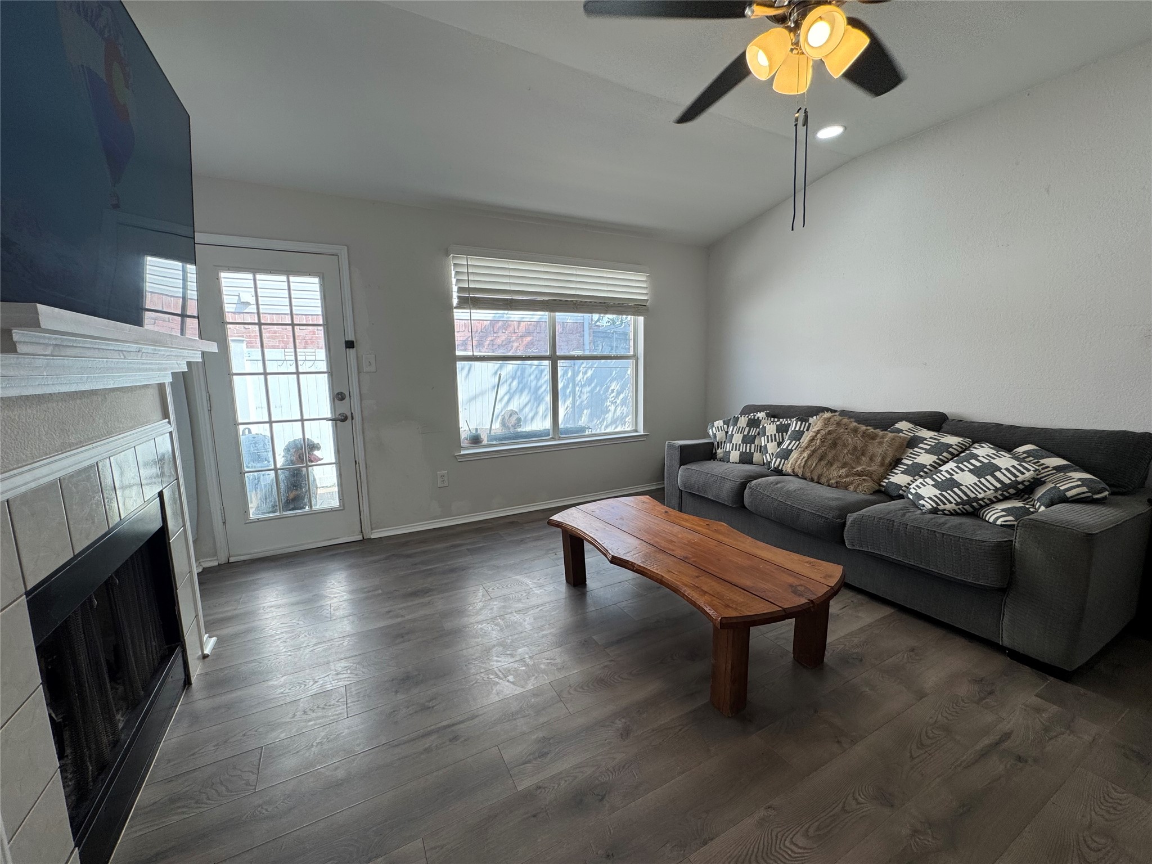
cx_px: 576
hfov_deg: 102.1
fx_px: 466
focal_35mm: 14
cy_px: 432
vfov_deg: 85.7
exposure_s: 1/162
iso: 40
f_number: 2.2
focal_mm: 2.22
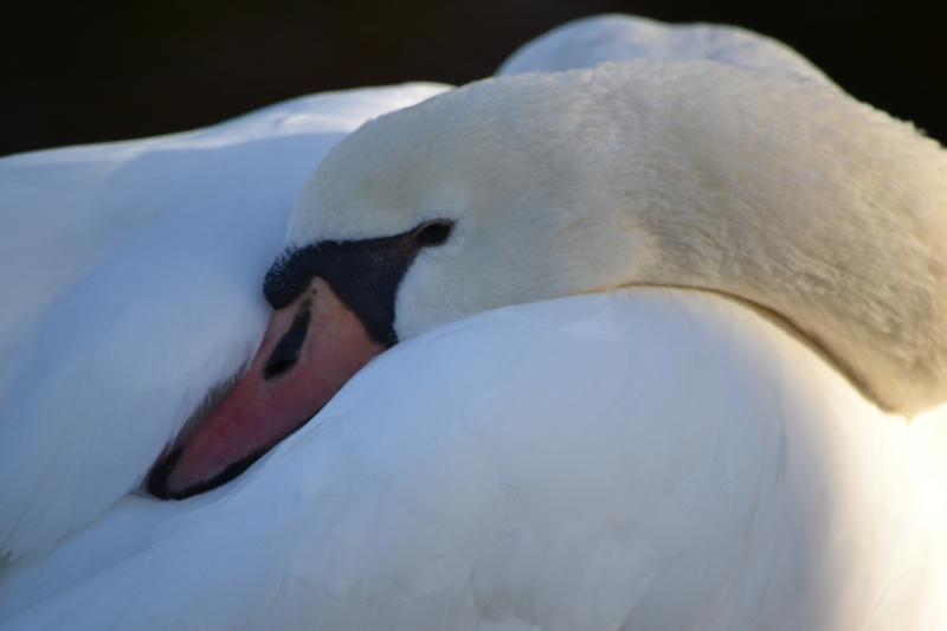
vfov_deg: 3.1
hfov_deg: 4.6
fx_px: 11834
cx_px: 474
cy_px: 316
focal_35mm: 450
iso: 200
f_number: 5.6
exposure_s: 1/250
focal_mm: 300
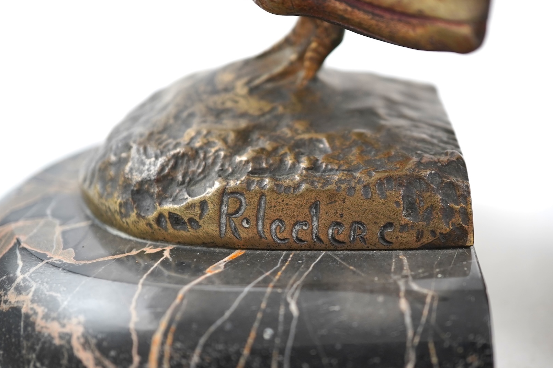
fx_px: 845
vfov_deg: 24.6
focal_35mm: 55
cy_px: 215
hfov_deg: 36.1
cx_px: 331
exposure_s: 1/50
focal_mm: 30
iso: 400
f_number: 5
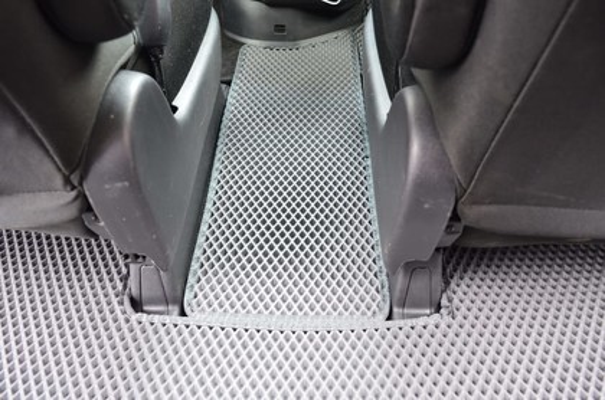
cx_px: 302
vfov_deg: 39.8
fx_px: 553
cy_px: 200
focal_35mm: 33
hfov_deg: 57.3
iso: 800
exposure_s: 1/6
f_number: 5.6
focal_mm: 22
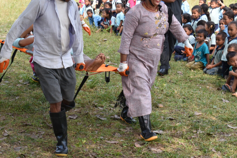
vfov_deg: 16.4
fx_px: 546
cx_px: 104
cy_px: 67
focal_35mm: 83
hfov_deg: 24.5
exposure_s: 1/250
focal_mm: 38
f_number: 8
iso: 280
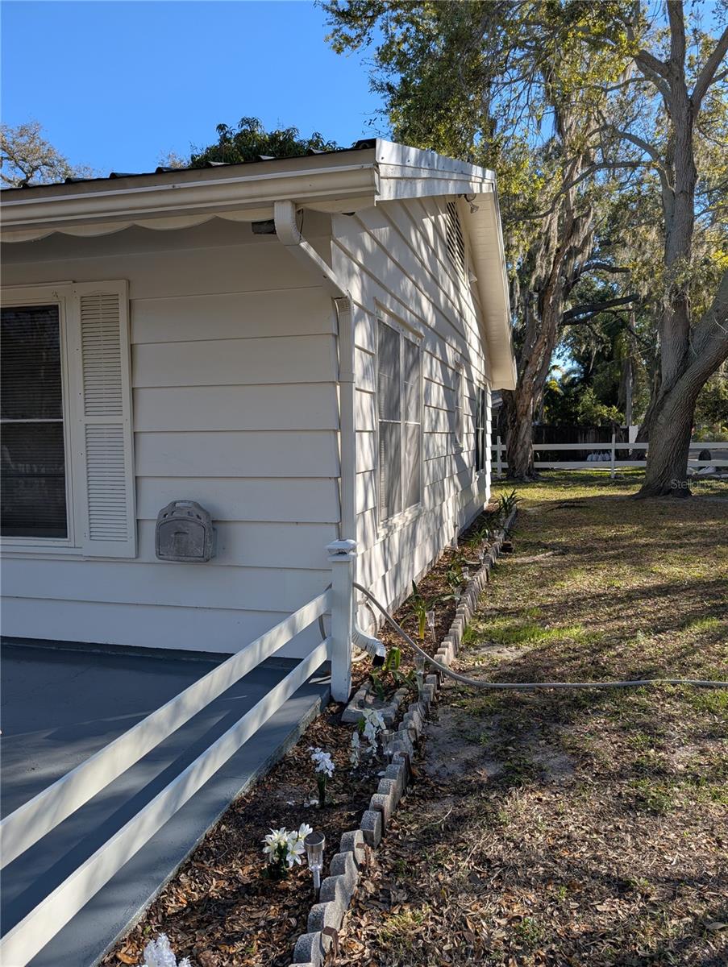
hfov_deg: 56.9
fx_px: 672
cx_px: 364
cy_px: 484
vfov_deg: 71.5
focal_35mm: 24
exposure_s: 1/592
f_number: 1.68
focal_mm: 6.9
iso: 22
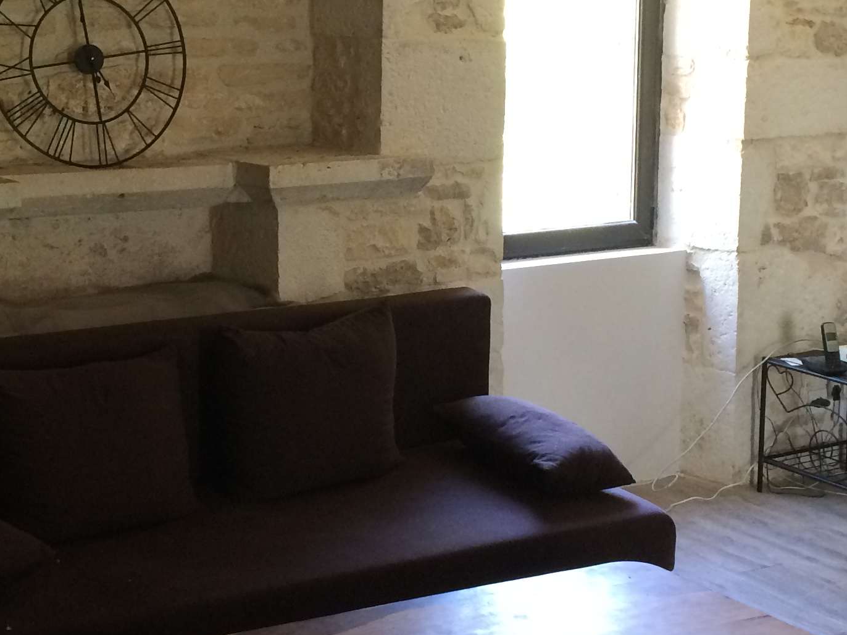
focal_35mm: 69
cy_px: 202
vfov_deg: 21.2
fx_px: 1688
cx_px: 207
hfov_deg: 27.7
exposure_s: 1/33
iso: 160
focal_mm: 4.15
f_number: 2.2
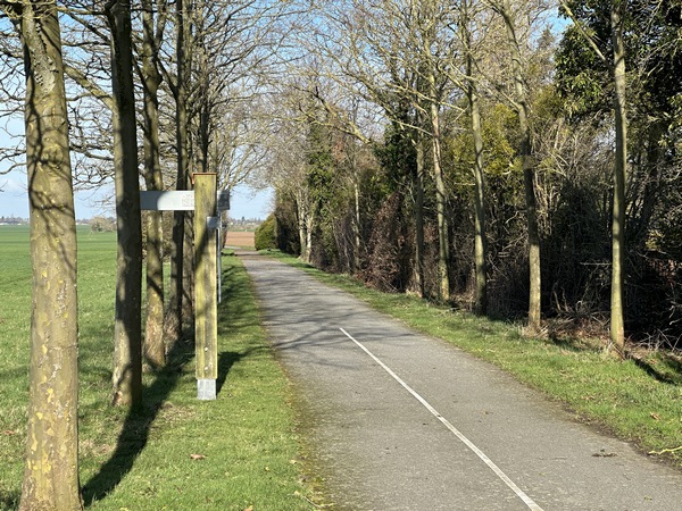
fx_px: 1517
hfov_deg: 25.3
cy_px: 256
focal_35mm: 77
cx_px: 341
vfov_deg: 19.1
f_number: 2.8
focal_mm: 9
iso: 32
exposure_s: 1/447
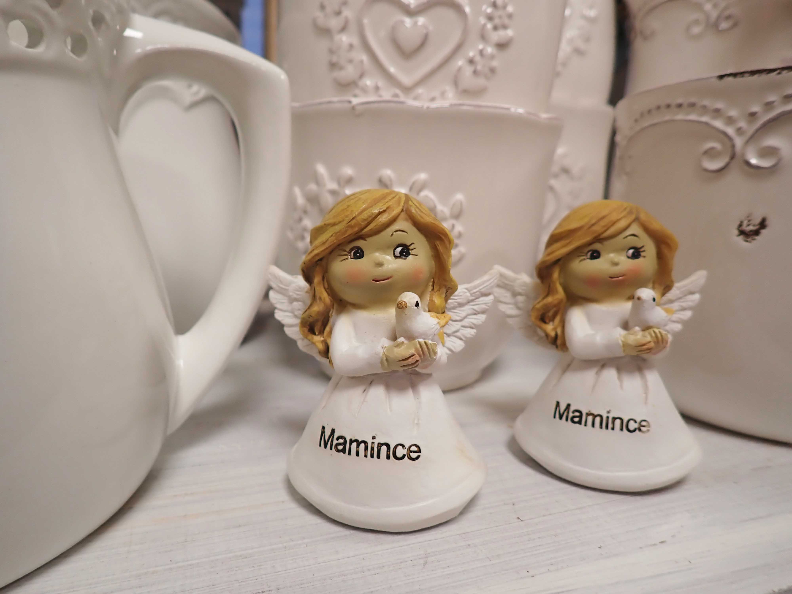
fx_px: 572
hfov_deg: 69.4
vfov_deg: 54.9
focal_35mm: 25
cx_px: 396
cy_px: 297
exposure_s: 1/60
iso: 100
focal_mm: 4.5
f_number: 2
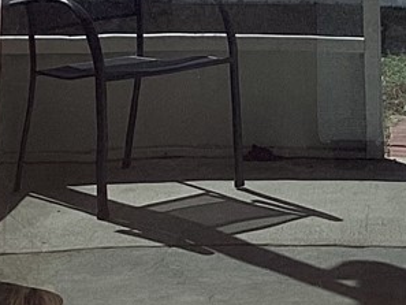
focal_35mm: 167
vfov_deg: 8.9
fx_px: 1959
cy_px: 68
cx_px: 574
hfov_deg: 11.4
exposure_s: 1/136
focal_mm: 3.3
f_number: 2.4
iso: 25
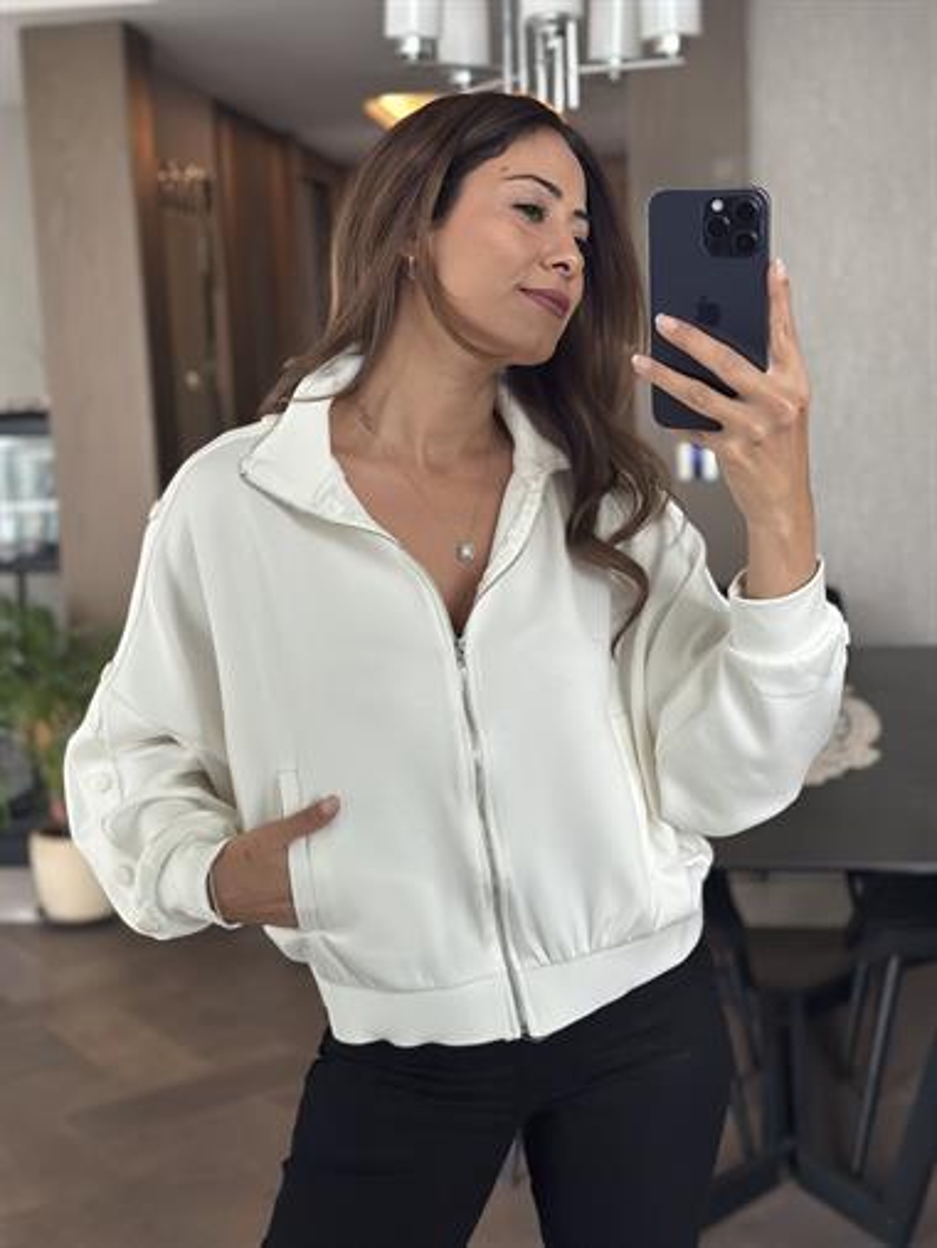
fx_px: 1731
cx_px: 468
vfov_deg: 39.6
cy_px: 624
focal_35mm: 48
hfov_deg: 30.3
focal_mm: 6.86
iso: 400
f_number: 1.78
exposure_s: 1/40
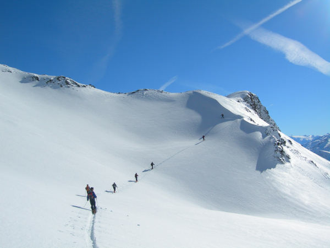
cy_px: 124
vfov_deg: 37.7
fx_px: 362
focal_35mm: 38
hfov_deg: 49.0
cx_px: 165
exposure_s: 1/1500
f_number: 4.8
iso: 50
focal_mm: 7.8
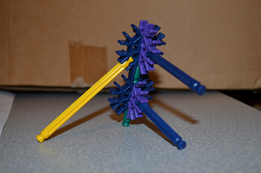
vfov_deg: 31.8
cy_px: 86
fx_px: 304
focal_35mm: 42
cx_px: 130
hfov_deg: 46.5
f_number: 5.6
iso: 200
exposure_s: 1/30
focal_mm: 28
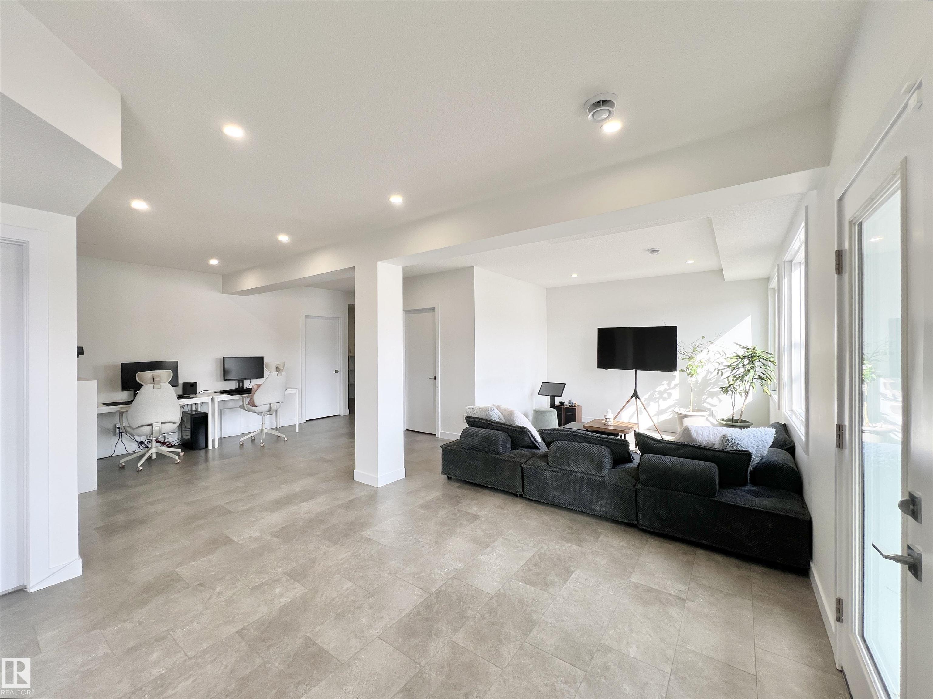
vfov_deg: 89.9
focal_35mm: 13
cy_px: 350
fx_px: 350
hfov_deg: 106.2
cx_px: 466
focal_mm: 1.57
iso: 32
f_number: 1.8
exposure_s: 1/122
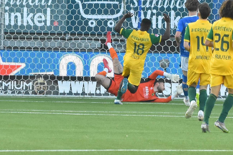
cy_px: 53
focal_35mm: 343
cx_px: 158
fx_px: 2218
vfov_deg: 4.0
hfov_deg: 6.0
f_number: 4.5
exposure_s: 1/640
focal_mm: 155
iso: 1600
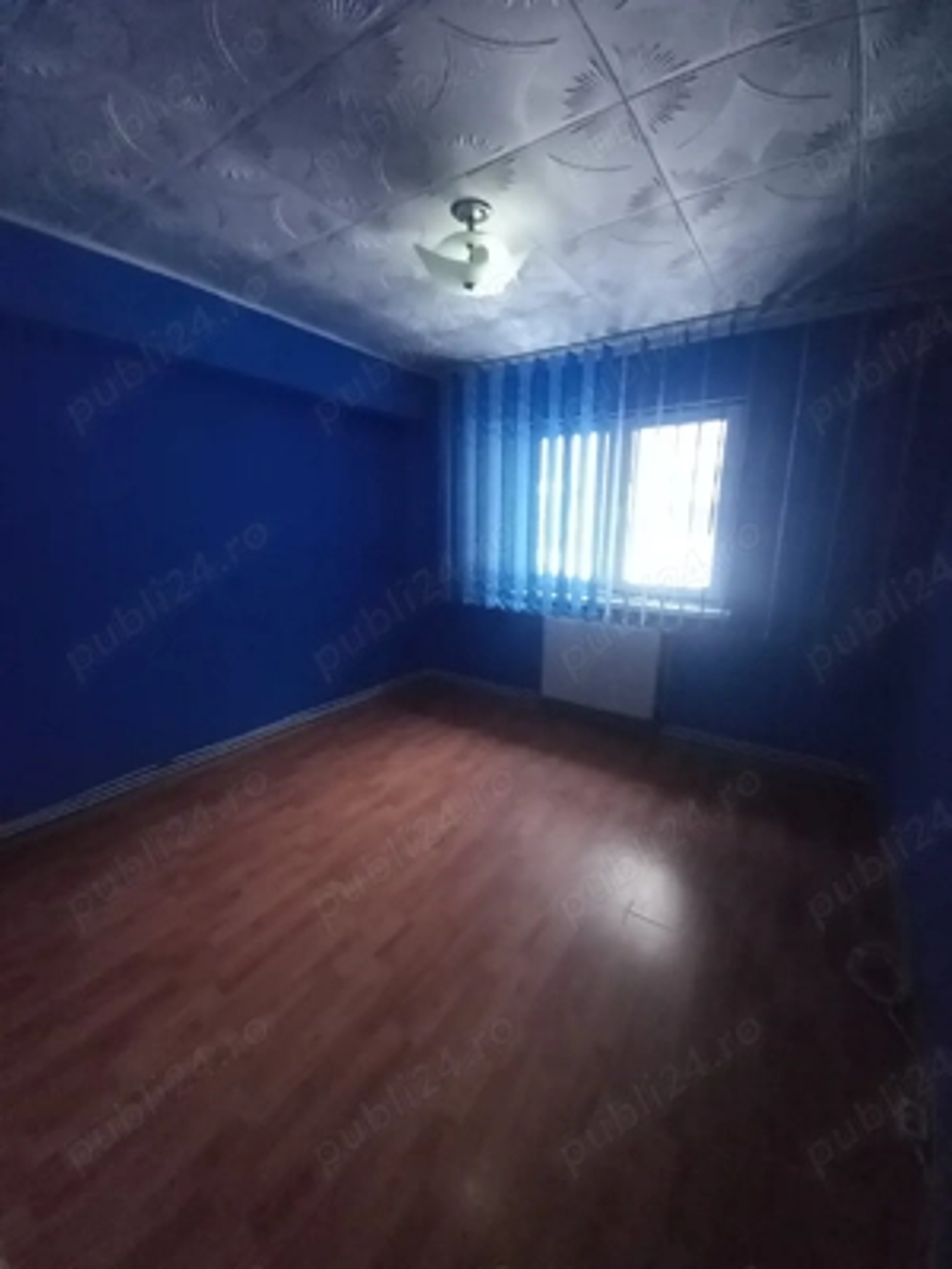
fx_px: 477
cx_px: 476
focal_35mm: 13
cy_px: 634
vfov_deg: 106.2
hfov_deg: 89.9
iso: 500
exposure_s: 1/14
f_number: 2.2
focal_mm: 1.13
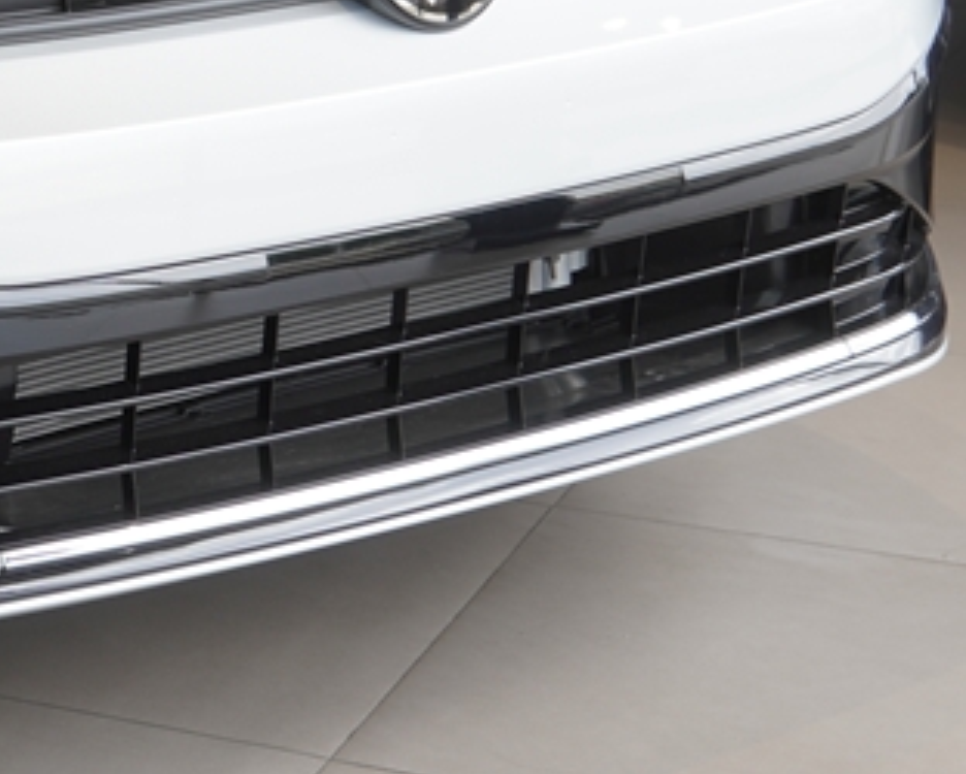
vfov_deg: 13.1
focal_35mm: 116
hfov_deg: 15.9
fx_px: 3305
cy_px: -76
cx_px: -248
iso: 100
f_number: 4.5
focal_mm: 25
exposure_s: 1/80
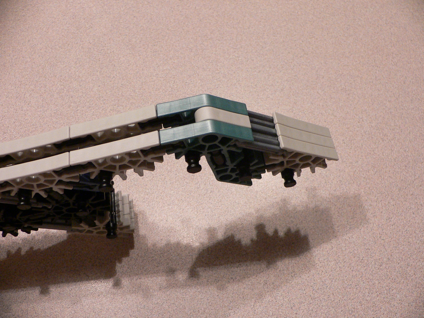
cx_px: 212
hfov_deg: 52.6
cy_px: 159
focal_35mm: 35
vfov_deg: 40.7
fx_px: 429
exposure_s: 1/25
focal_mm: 4.6
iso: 200
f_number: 2.8
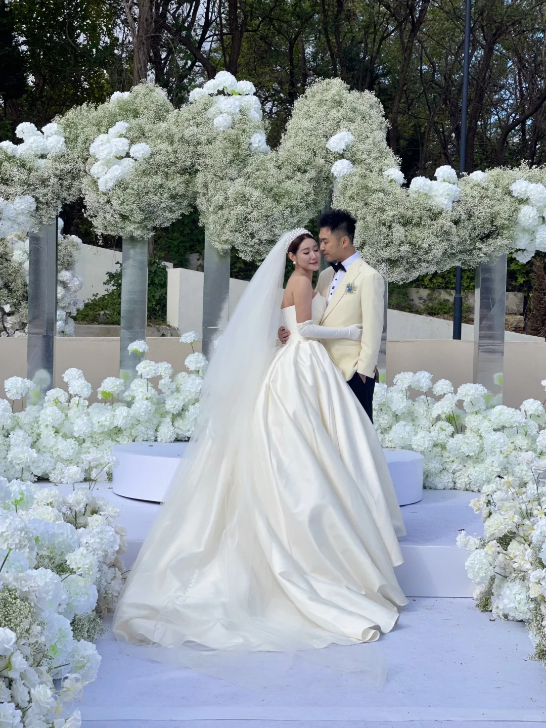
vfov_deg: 30.3
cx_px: 273
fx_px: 1346
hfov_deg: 22.9
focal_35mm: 64
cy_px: 364
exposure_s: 1/1410
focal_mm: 7.5
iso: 20
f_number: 2.2
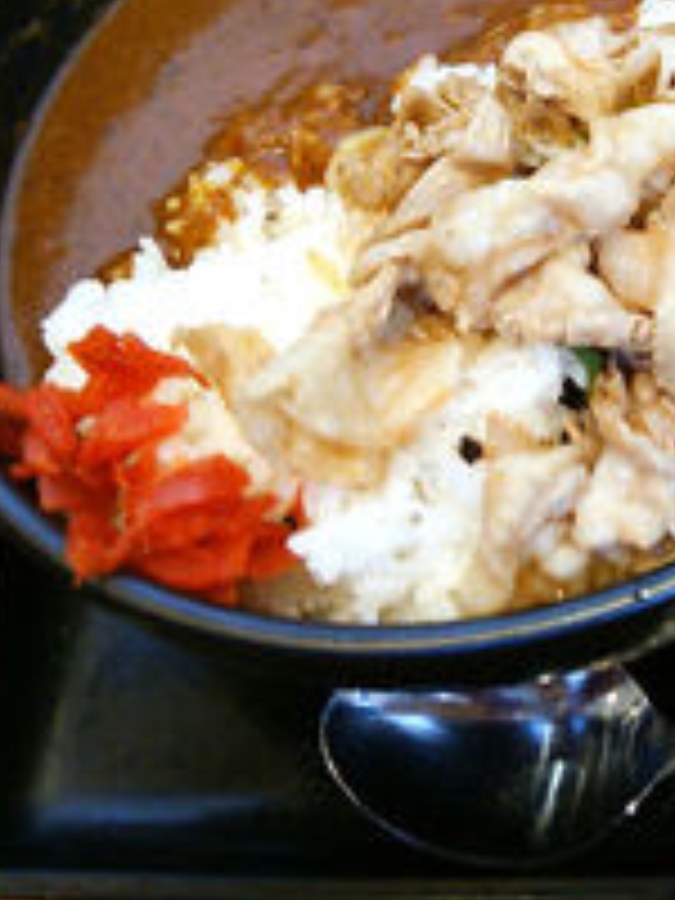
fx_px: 1560
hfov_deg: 22.3
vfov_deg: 31.8
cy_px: 256
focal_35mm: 60
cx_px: 837
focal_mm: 4.06
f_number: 1.94
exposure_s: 1/44
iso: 100
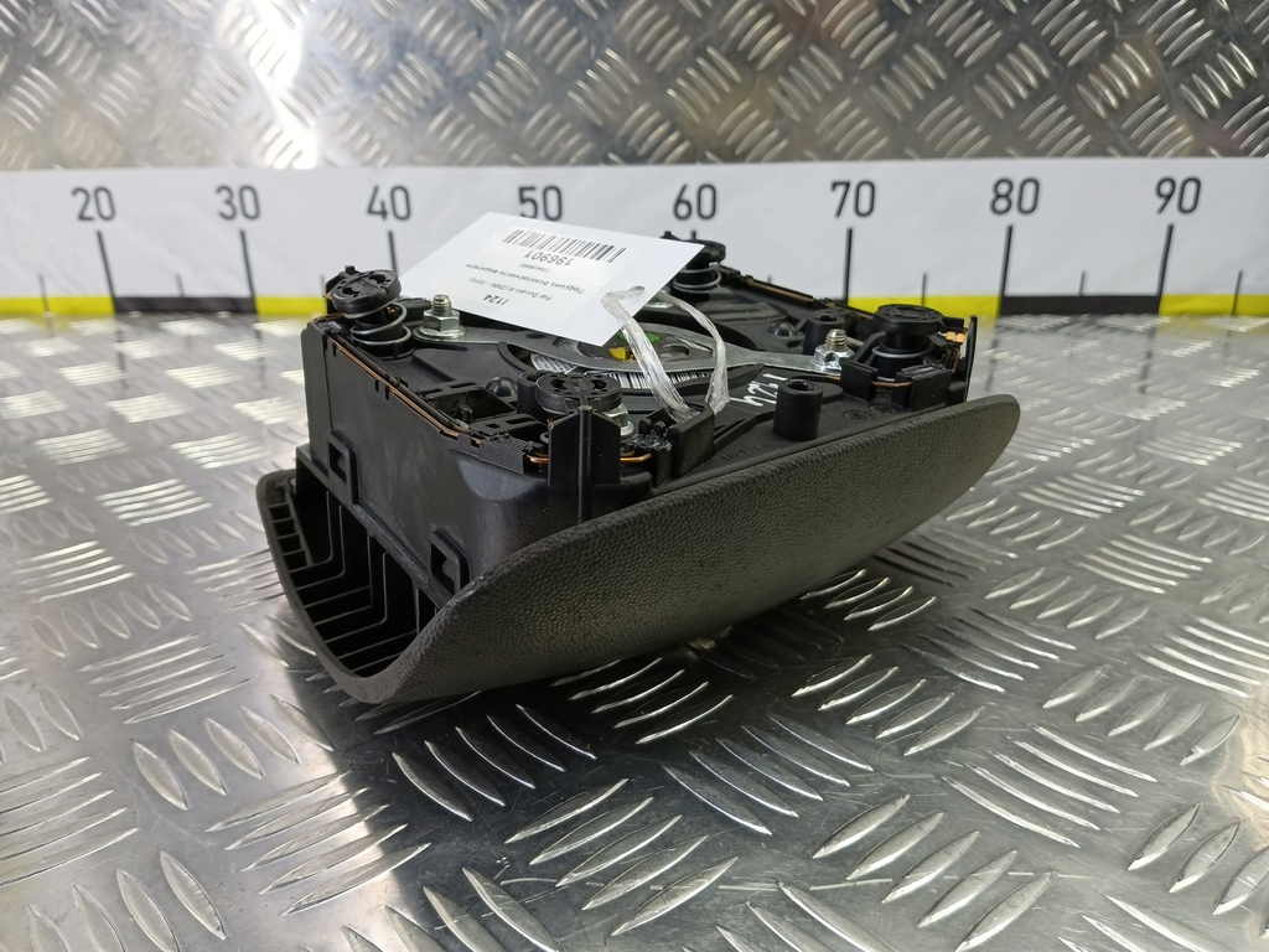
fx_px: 843
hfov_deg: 73.9
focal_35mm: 23
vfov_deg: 58.9
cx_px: 634
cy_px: 476
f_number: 1.6
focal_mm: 4.11
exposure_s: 1/50
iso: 156
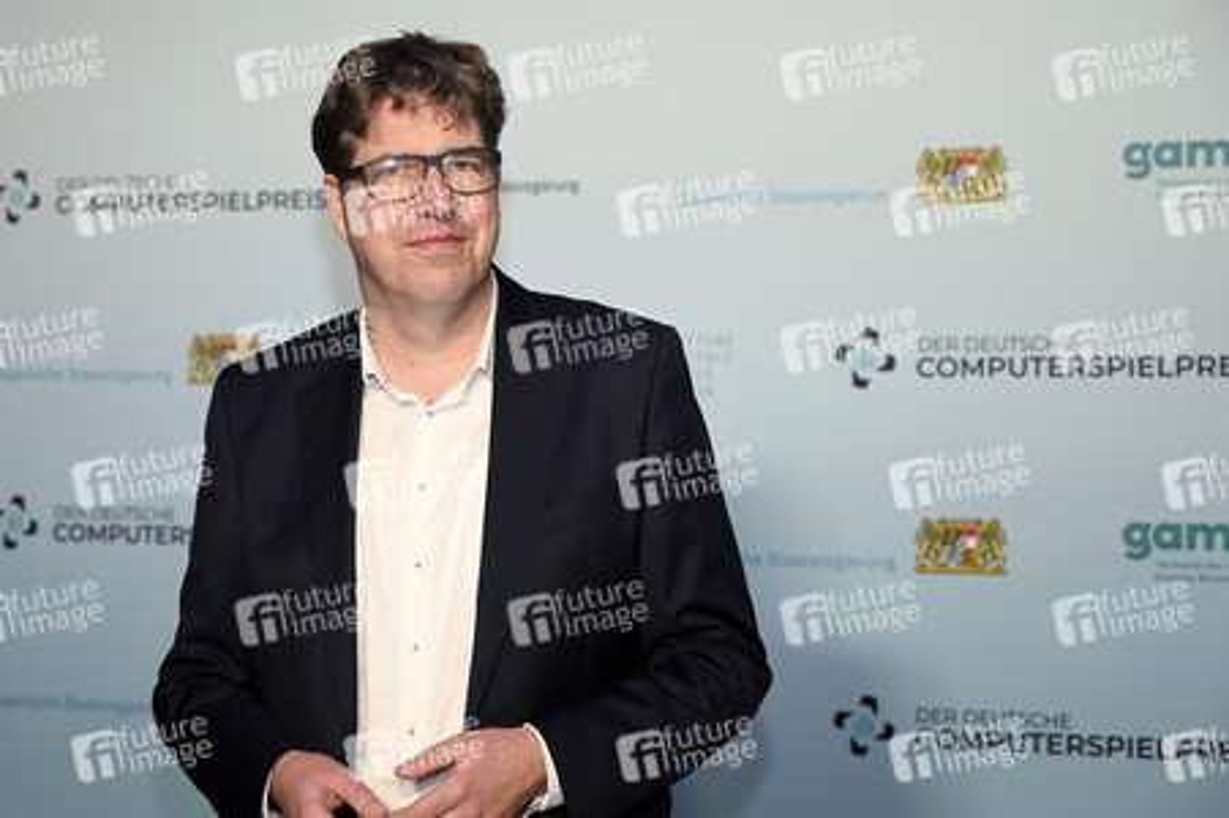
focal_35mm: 57
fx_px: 1944
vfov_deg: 23.7
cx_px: 614
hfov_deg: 35.1
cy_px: 409
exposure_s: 1/160
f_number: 4
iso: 1000
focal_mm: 57
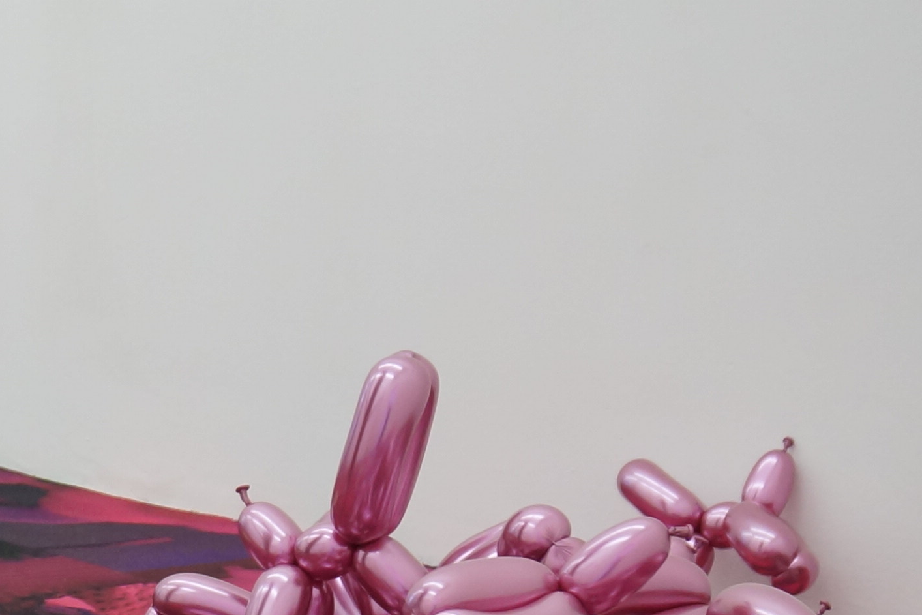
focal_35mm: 120
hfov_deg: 16.4
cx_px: -163
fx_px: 3067
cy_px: 762
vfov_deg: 11.2
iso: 640
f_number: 4
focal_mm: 23
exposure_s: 1/60
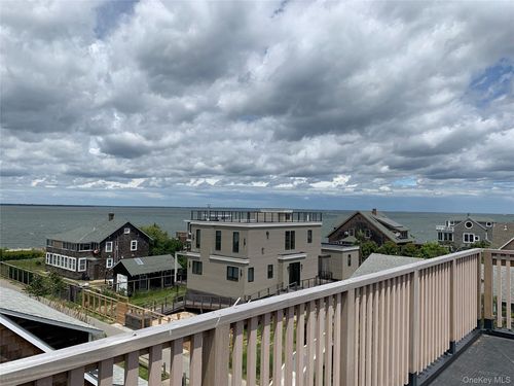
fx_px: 386
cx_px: 257
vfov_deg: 53.1
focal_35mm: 26
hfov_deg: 67.3
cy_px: 193
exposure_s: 1/5128
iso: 25
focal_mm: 4.25
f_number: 1.8
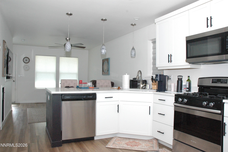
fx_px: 171
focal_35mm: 27
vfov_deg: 47.8
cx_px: 114
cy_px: 76
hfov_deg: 67.4
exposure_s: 1/250
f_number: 8
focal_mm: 18
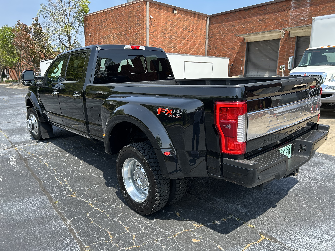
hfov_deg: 67.3
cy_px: 126
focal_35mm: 26
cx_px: 168
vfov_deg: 53.1
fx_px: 252
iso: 50
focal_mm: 5.7
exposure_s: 1/1344
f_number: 1.5
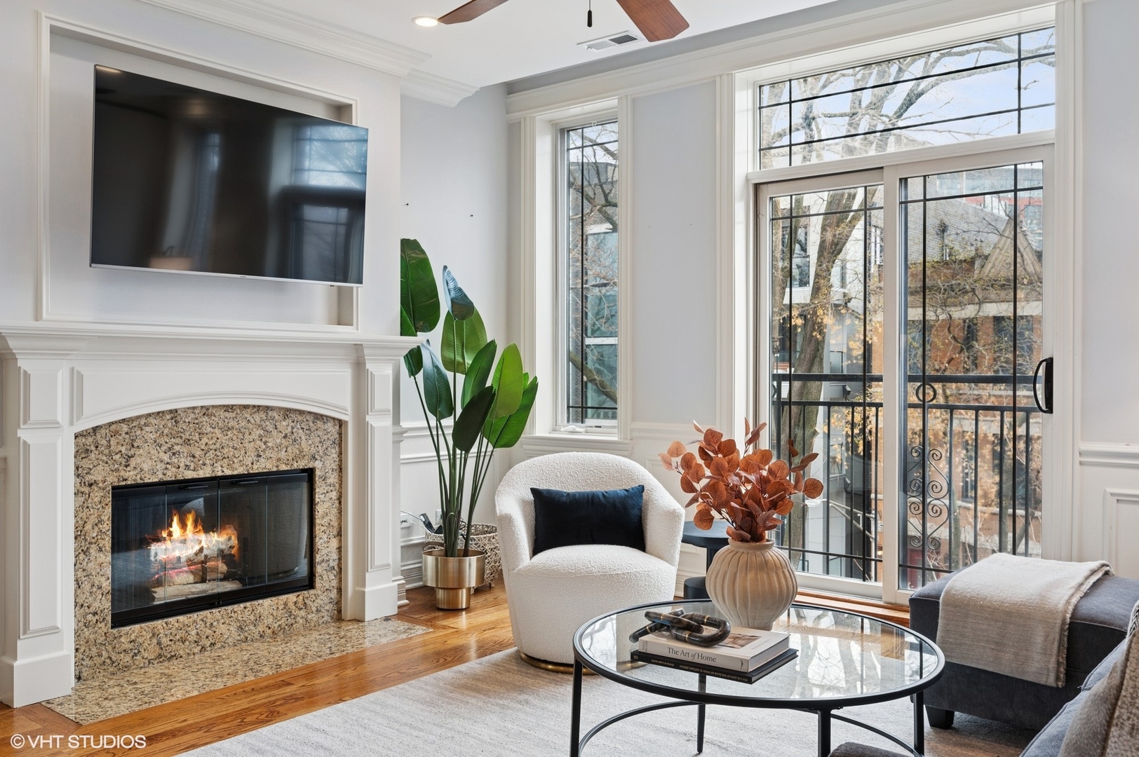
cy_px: 378
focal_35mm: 30
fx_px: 948
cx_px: 570
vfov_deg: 43.5
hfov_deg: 62.0
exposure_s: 1/13
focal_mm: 30
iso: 100
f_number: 10
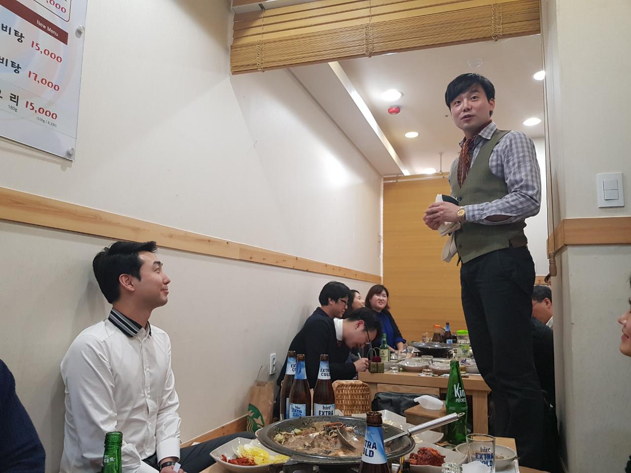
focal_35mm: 26
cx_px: 316
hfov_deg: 67.3
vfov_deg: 53.1
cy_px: 236
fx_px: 474
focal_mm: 4.2
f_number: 1.7
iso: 200
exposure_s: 1/60.2
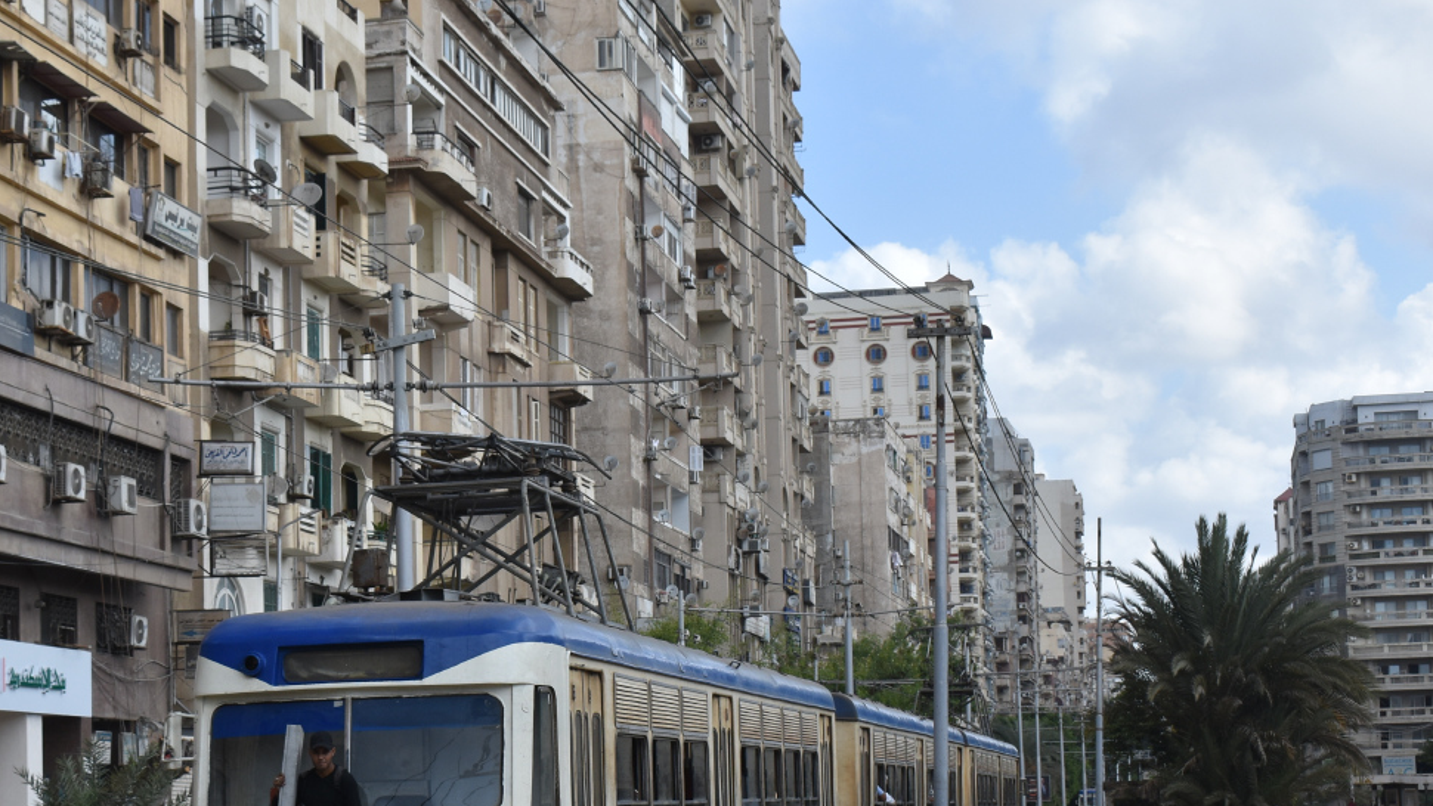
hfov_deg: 28.6
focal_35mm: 74
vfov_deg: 16.3
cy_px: 627
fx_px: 2801
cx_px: 533
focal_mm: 35
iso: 200
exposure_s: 1/320
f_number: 9
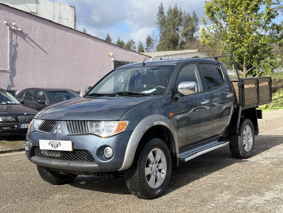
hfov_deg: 39.7
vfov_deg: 30.3
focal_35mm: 48
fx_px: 392
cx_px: 142
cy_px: 106
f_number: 1.78
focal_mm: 6.76
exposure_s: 1/1980
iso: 80
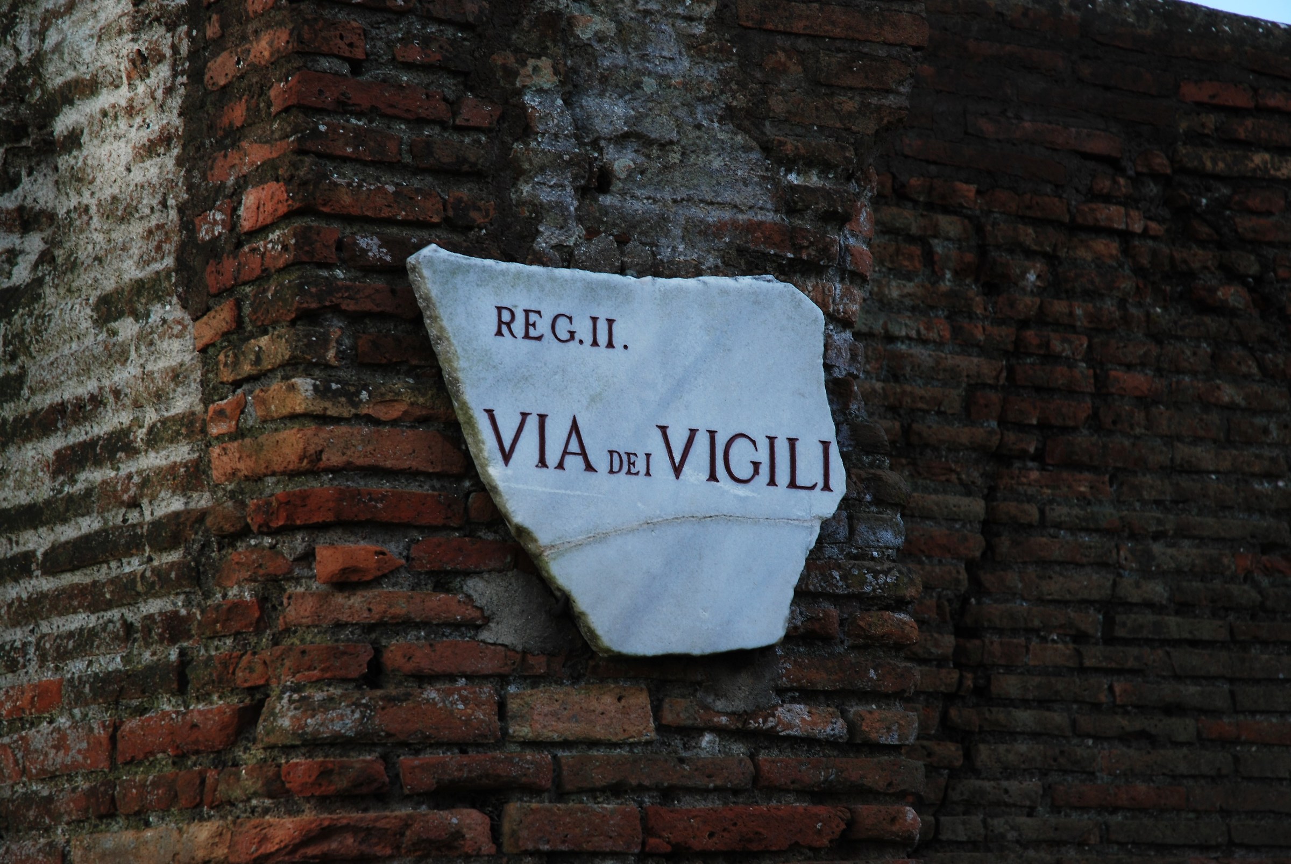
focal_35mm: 105
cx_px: 646
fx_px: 3769
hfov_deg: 19.4
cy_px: 432
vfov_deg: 13.1
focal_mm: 70
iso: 100
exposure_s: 1/100
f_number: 6.3
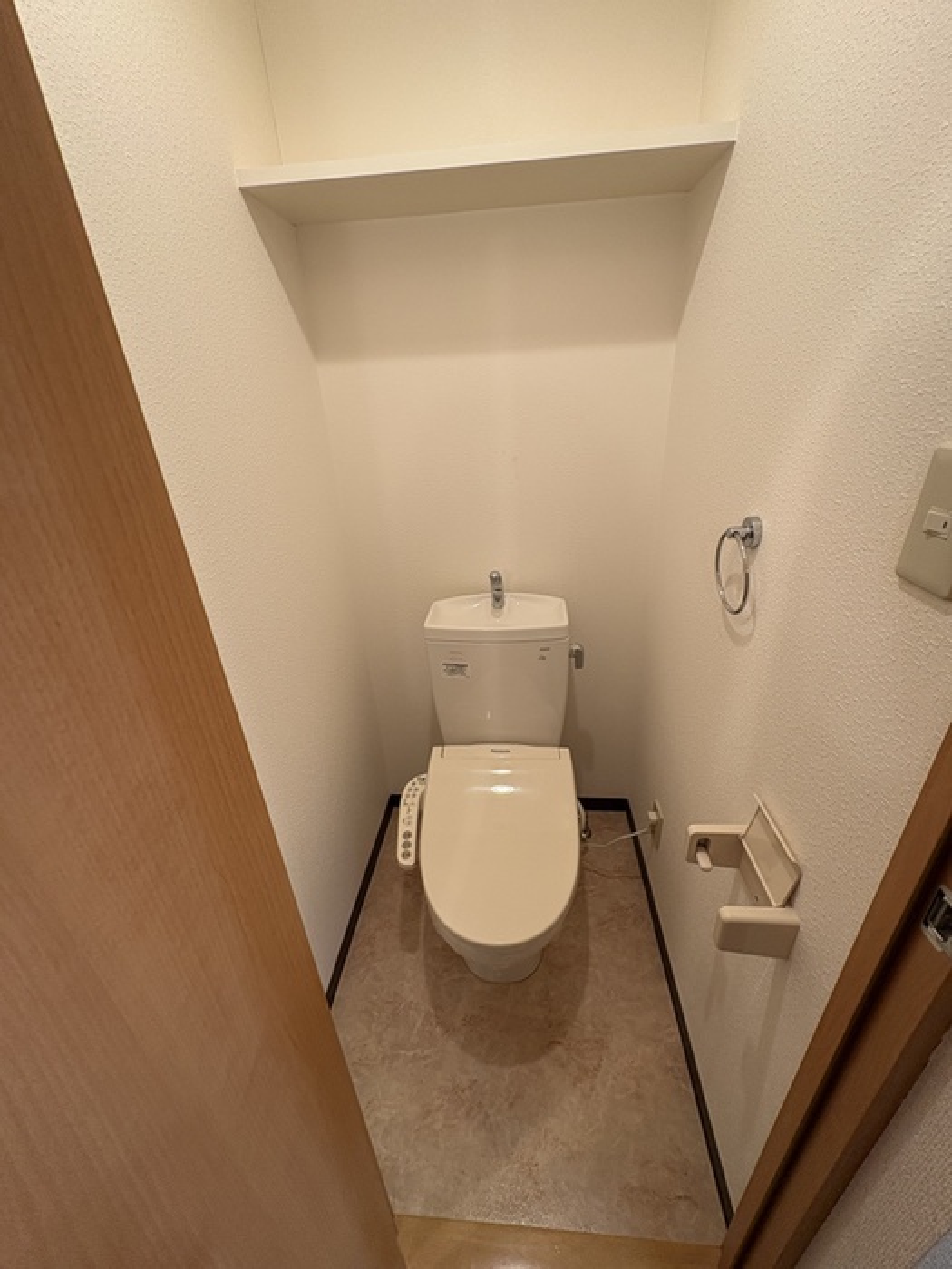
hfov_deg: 85.7
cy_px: 634
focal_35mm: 14
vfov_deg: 102.1
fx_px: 513
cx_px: 476
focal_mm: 2.22
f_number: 2.2
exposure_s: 1/60
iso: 125
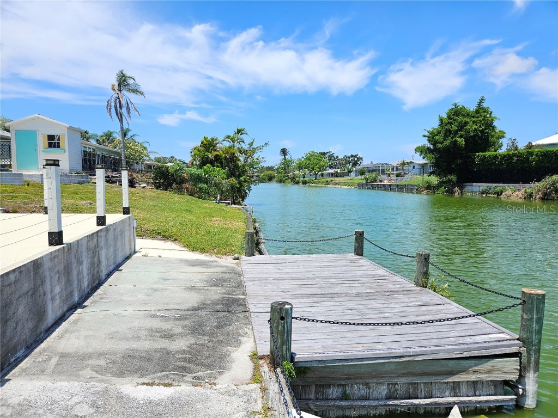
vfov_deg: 58.9
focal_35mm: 23
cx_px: 279
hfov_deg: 73.9
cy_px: 209
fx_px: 371
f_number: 1.8
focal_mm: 5.4
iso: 25
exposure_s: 1/1533
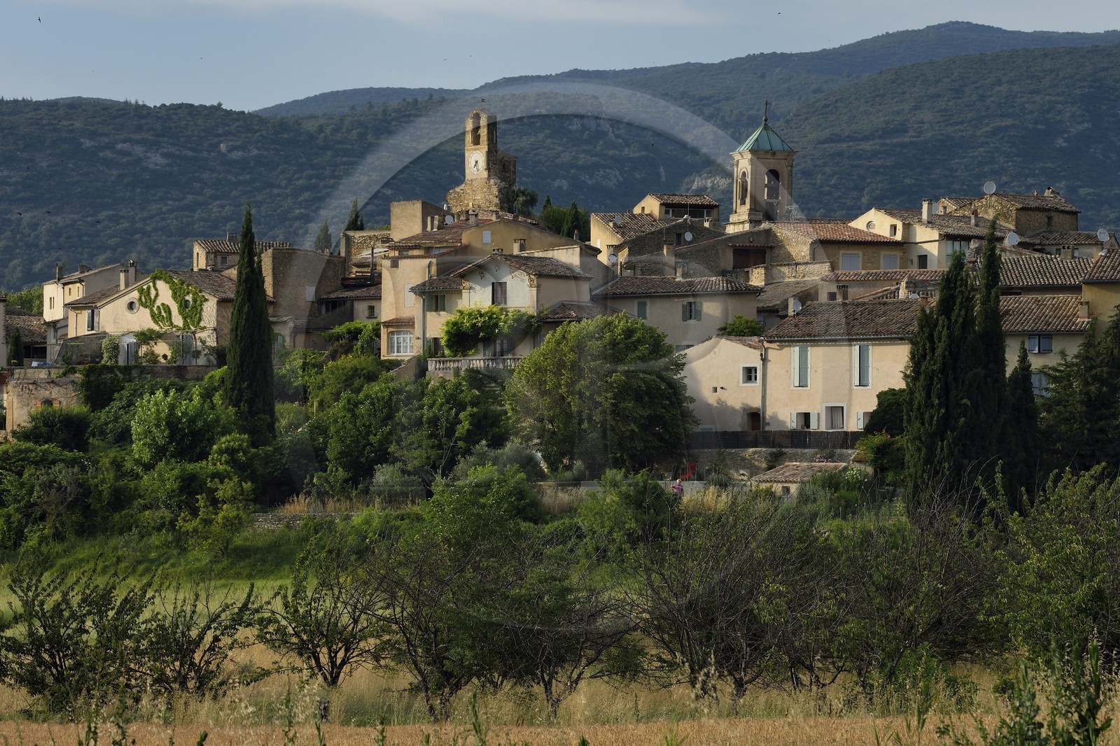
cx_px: 560
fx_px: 4354
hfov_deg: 14.7
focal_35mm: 140
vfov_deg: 9.8
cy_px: 373
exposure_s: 1/400
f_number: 9
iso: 200
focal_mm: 140
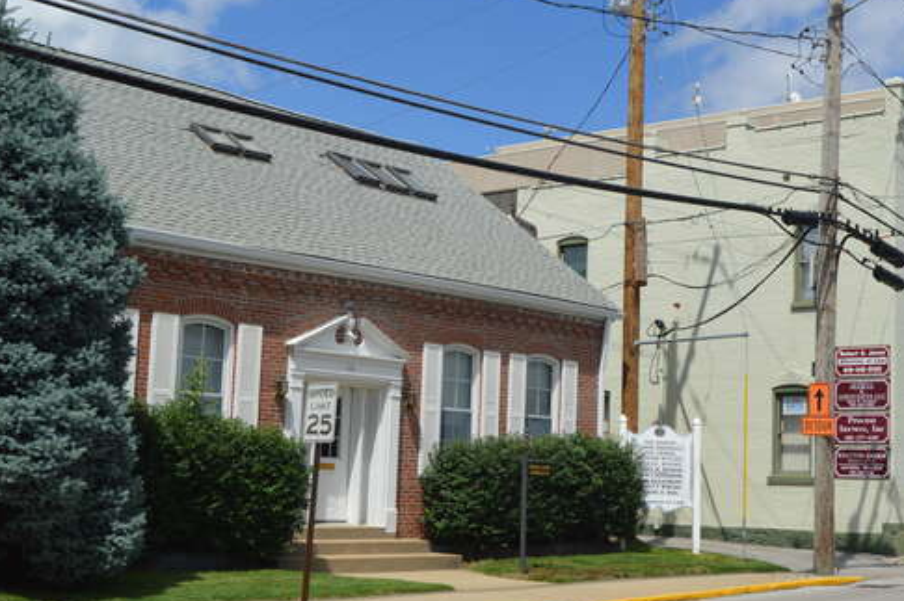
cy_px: 288
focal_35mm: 57
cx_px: 573
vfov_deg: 23.8
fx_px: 1425
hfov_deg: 35.0
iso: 100
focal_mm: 23
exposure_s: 1/320
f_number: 9
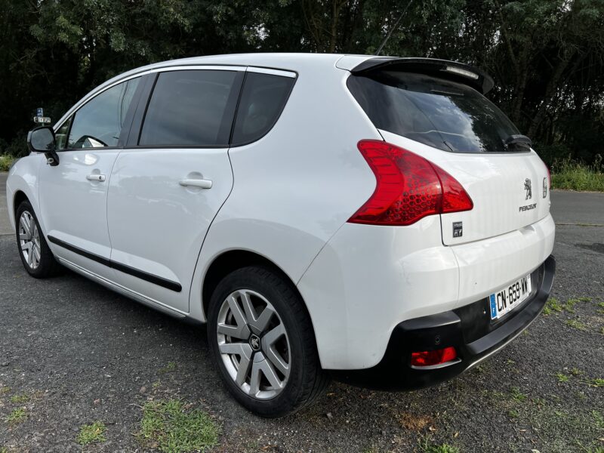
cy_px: 226
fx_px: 454
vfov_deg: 53.1
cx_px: 302
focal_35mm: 26
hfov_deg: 67.3
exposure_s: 1/1669
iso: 50
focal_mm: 5.7
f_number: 1.5
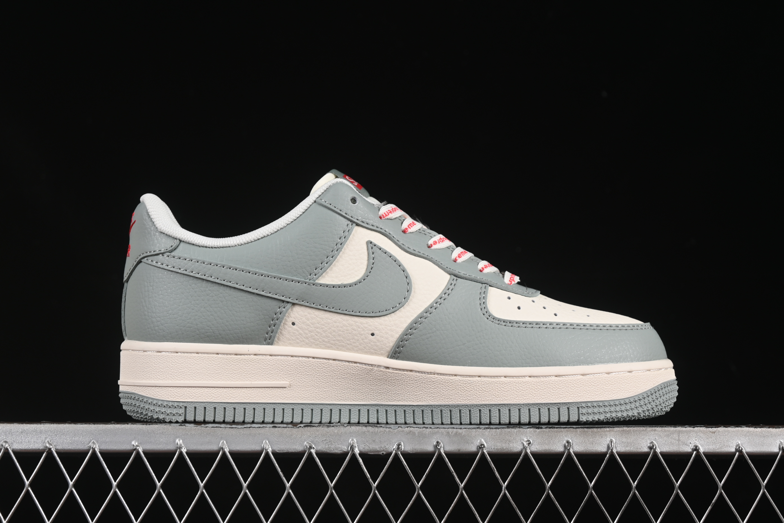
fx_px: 1633
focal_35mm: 75
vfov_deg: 18.2
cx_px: 392
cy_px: 262
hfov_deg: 27.0
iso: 160
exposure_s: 1/80
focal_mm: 50
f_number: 8
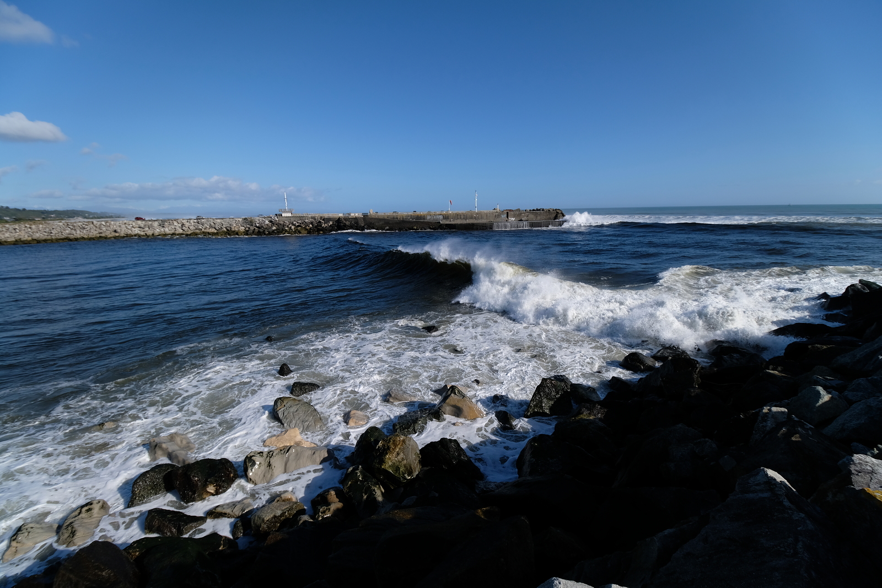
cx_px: 441
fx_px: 368
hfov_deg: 100.4
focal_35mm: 15
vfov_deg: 77.3
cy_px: 294
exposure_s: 1/900
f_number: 6.3
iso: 200
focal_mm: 10
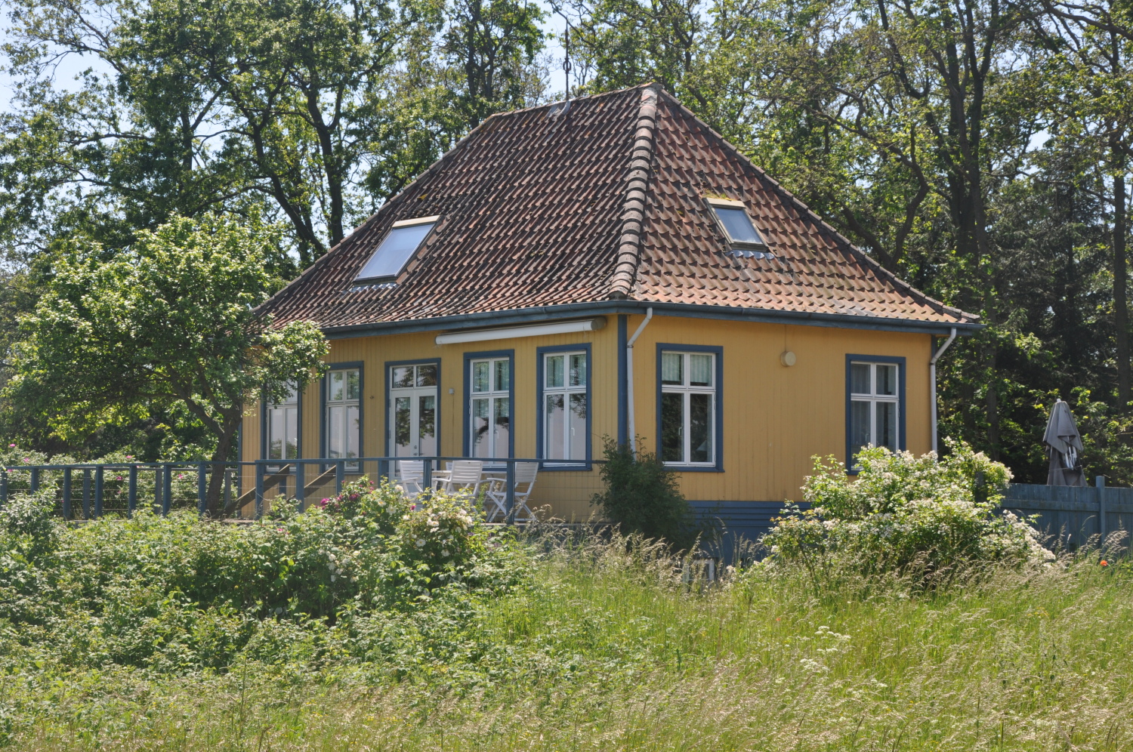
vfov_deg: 17.4
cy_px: 376
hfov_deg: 26.0
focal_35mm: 78
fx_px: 2452
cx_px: 566
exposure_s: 1/125
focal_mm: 52
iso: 200
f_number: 11
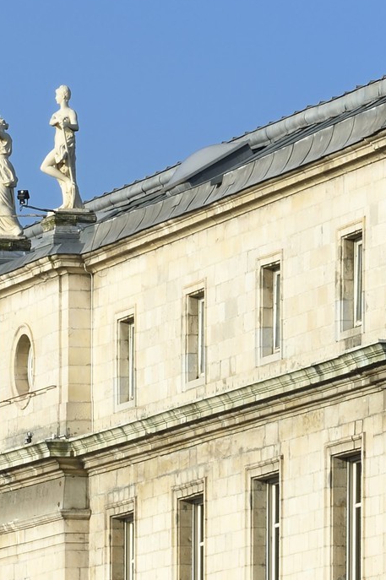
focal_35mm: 406
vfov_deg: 5.0
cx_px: 6
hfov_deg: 3.4
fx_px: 6539
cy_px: 1002
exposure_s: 1/250
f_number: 10
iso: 200
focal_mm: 116
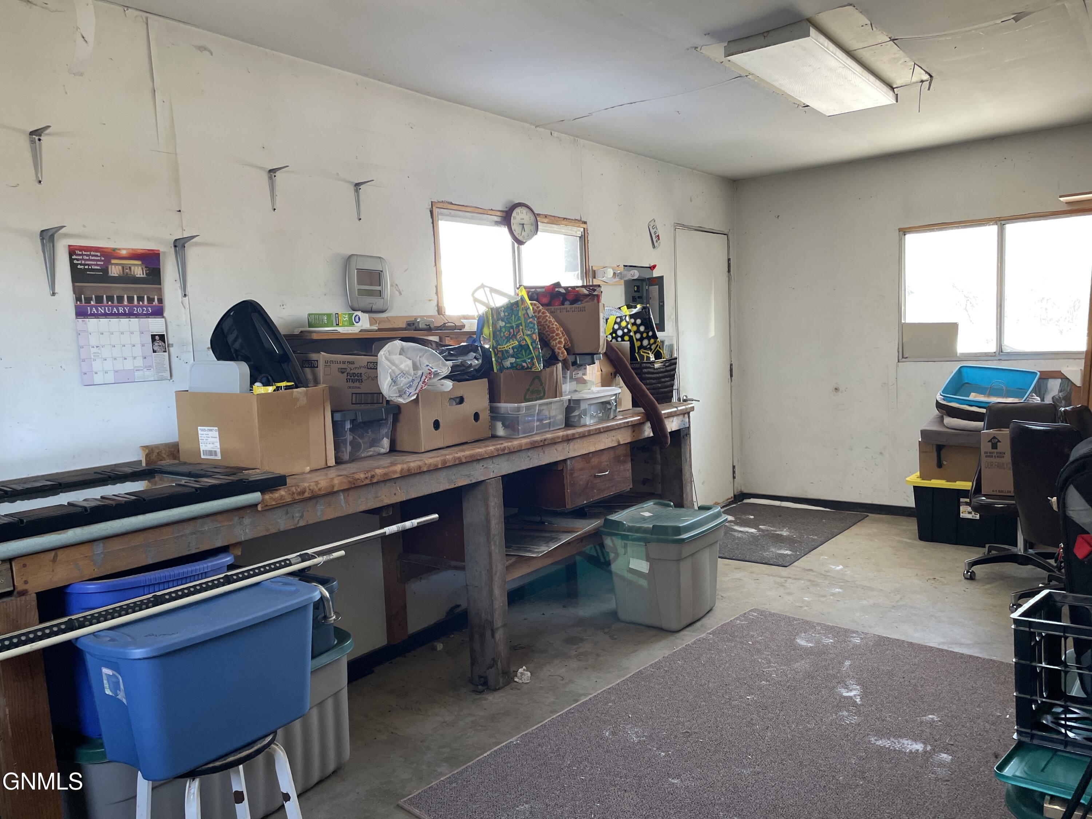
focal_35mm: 26
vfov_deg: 53.1
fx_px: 820
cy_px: 410
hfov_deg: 67.3
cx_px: 546
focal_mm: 4.2
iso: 125
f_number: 1.6
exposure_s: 1/104
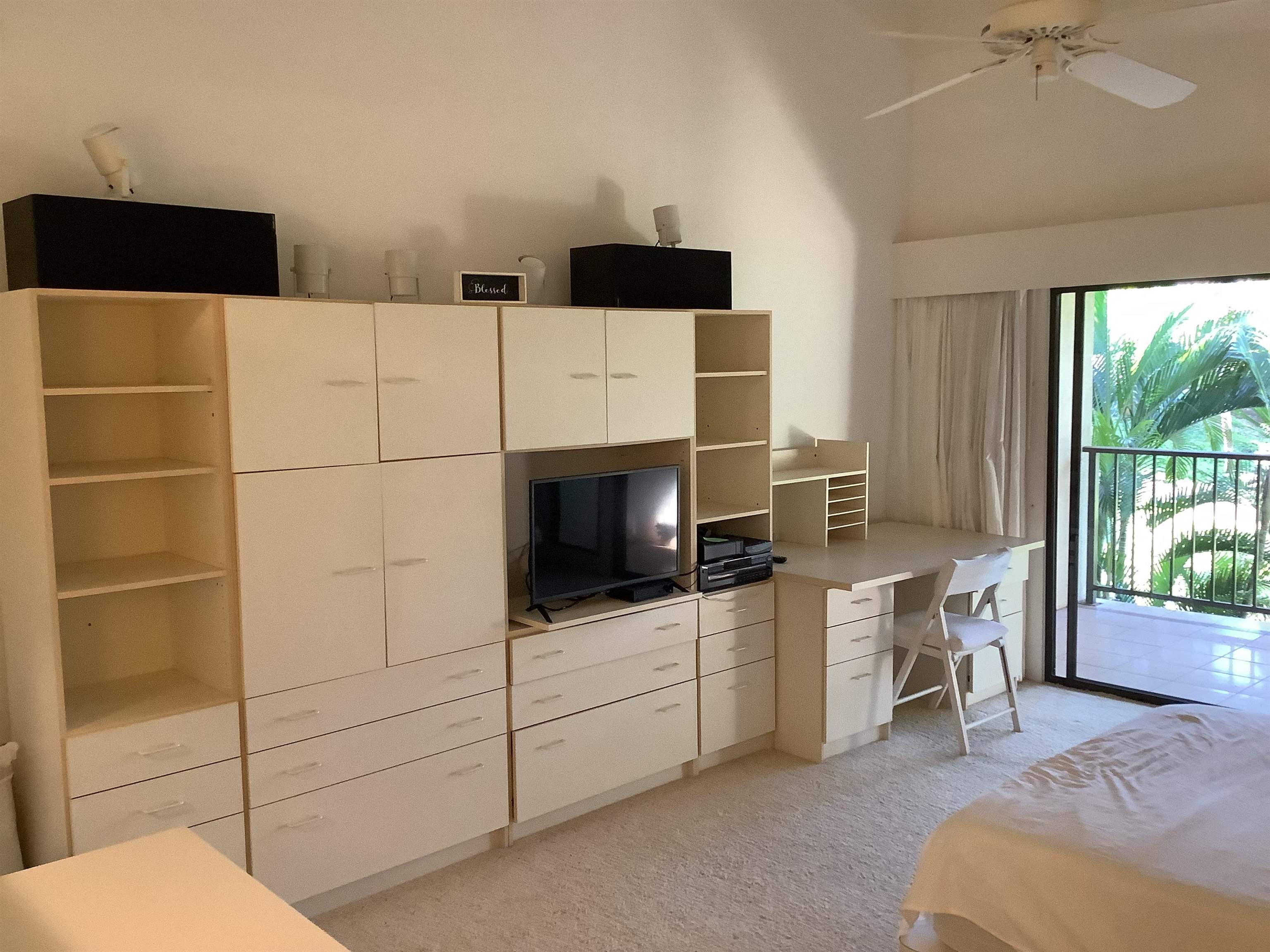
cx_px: 635
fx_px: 1137
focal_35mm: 31
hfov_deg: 58.4
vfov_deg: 45.4
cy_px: 476
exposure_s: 1/60
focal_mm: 3.3
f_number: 2.4
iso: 250
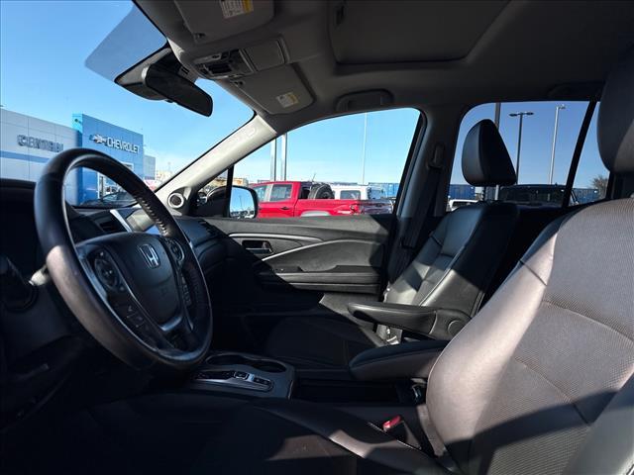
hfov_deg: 71.6
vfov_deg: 56.8
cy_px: 238
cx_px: 317
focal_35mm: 24
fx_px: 440
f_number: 1.78
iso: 80
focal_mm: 6.76
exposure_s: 1/1337
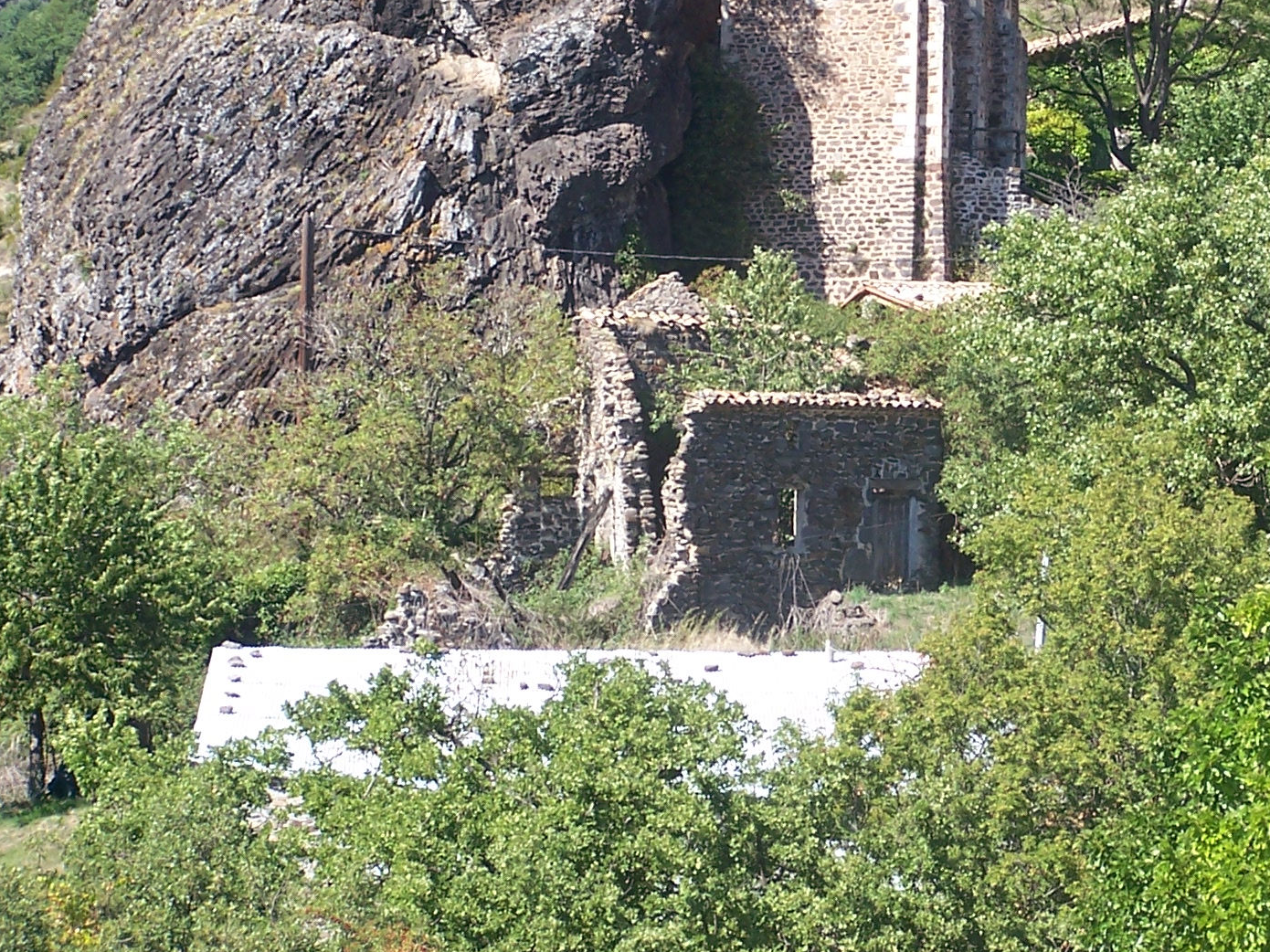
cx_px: 840
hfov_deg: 10.2
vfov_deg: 7.6
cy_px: 180
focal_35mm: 194
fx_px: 7116
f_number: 3.2
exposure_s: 1/500
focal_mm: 19.4
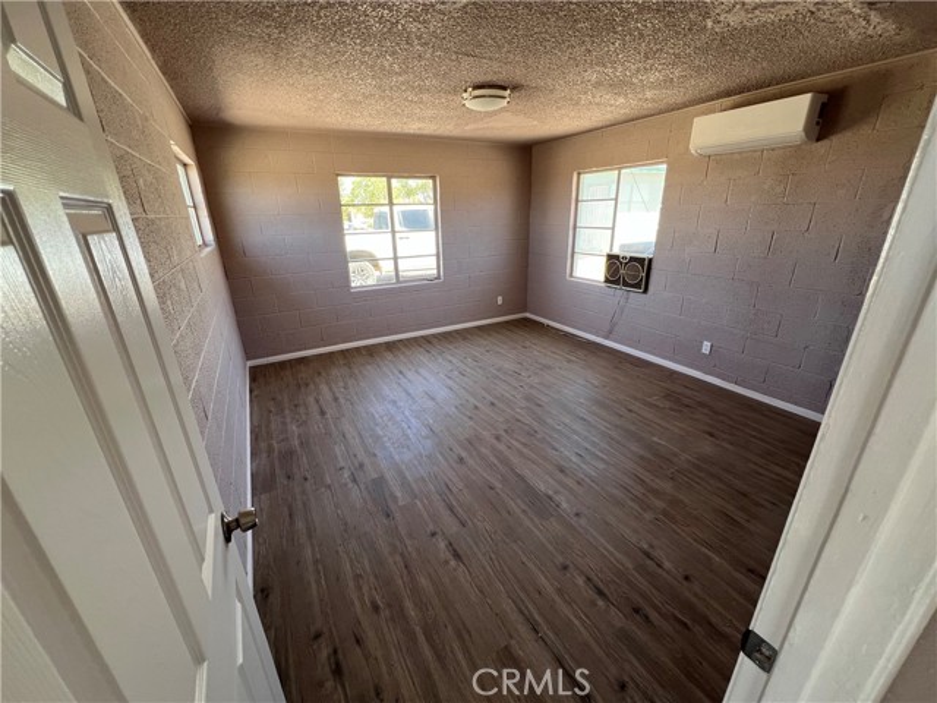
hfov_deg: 106.2
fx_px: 352
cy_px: 352
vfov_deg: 89.9
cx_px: 468
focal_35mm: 13
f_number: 1.8
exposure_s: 1/99
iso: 50
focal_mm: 1.57
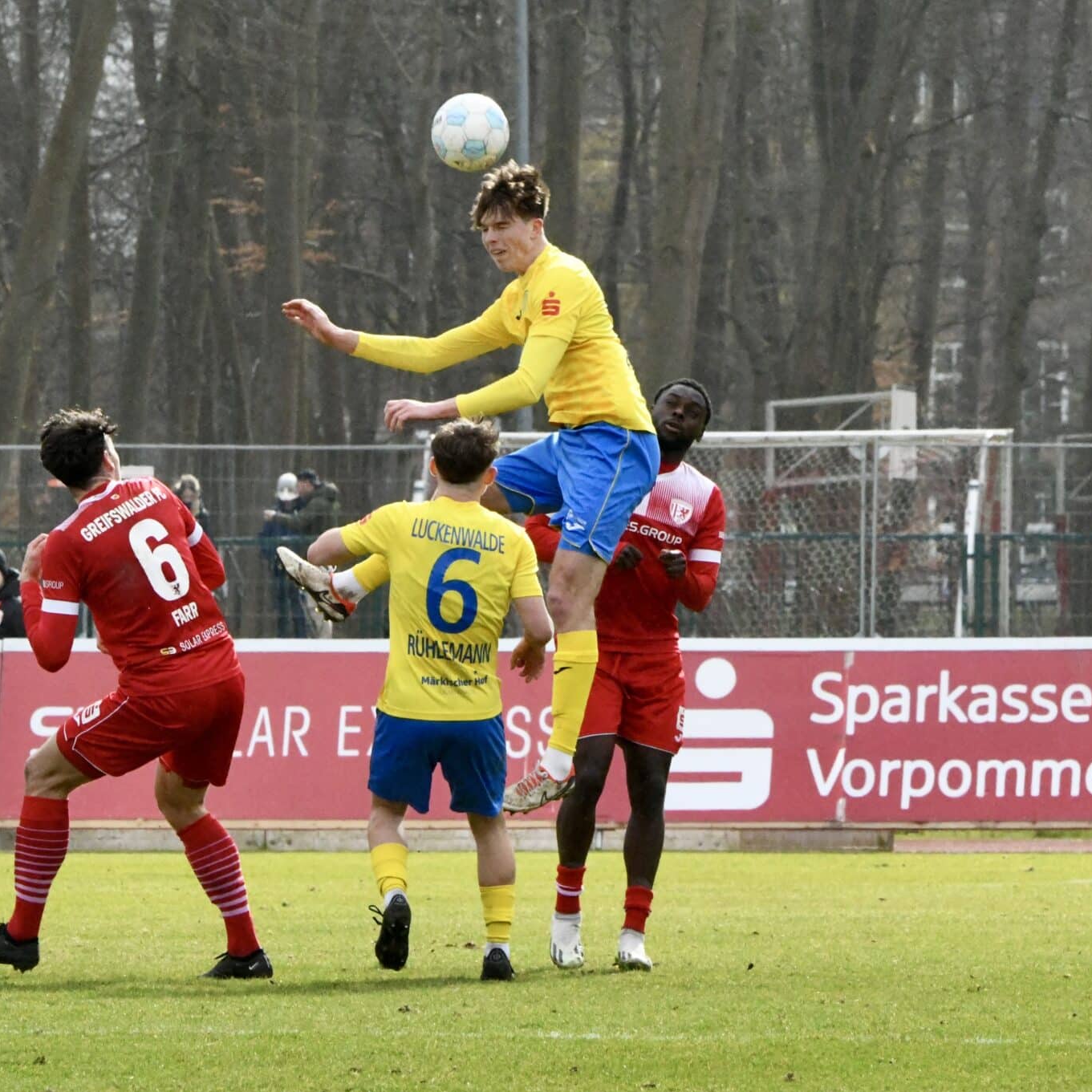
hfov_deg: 4.9
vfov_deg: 4.9
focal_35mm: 358
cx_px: 563
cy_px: 547
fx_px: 12777
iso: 8000
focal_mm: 280
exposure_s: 1/1600
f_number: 16
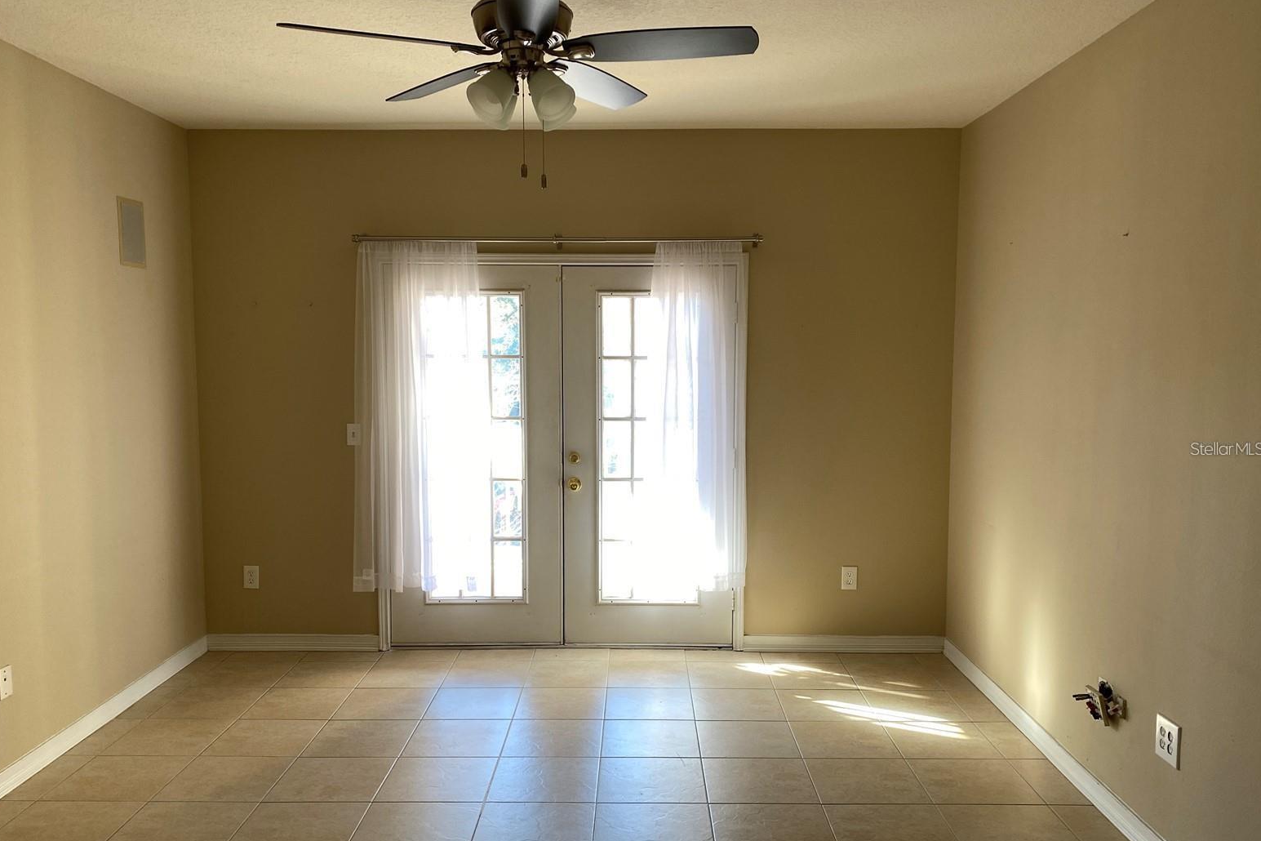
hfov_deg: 65.5
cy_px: 448
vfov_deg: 46.4
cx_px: 615
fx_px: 981
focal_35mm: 28
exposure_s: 1/122
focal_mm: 4.25
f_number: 1.8
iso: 64
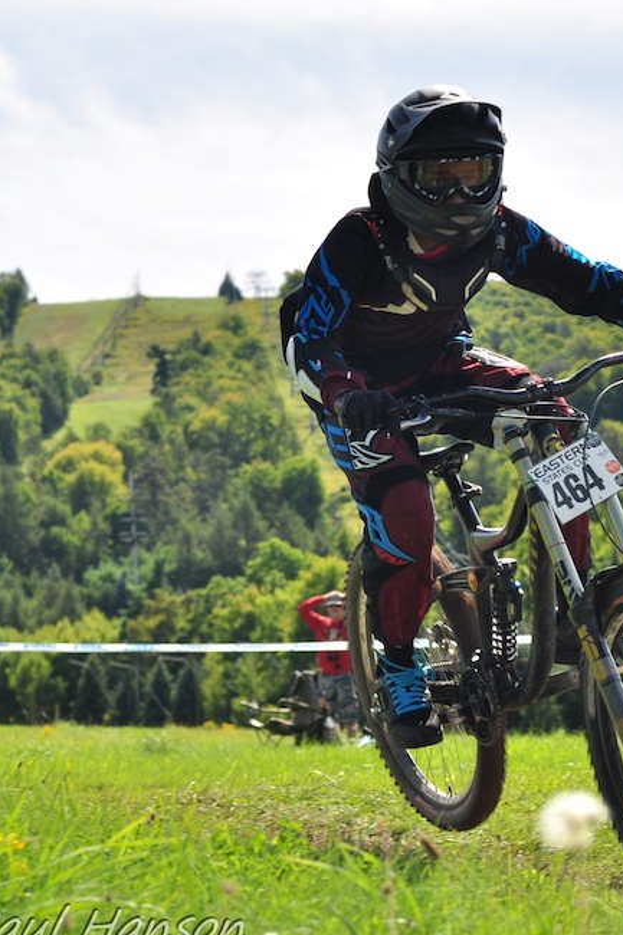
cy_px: 457
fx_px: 3064
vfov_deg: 17.4
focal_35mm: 118
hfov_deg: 11.4
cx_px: 689
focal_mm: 50
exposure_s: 1/640
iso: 400
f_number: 5.6
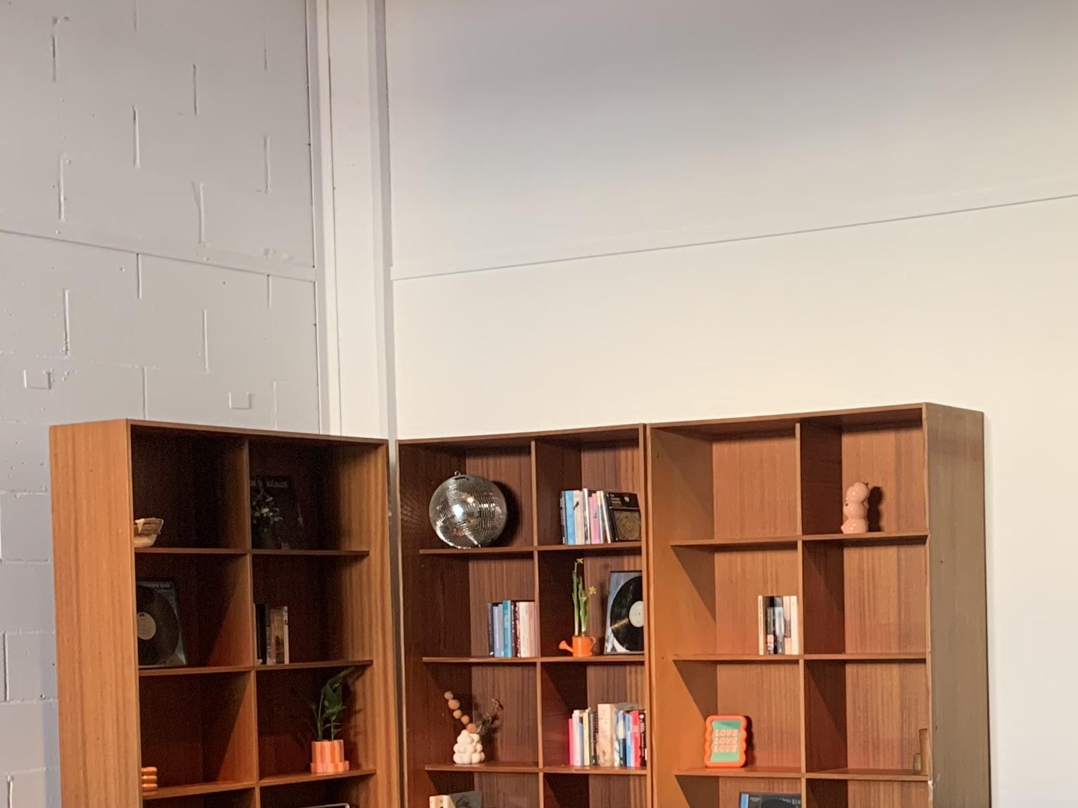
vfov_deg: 22.2
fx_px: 2024
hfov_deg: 28.4
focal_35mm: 65
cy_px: 670
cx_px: 1013
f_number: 1.8
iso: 125
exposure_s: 1/46
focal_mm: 4.25
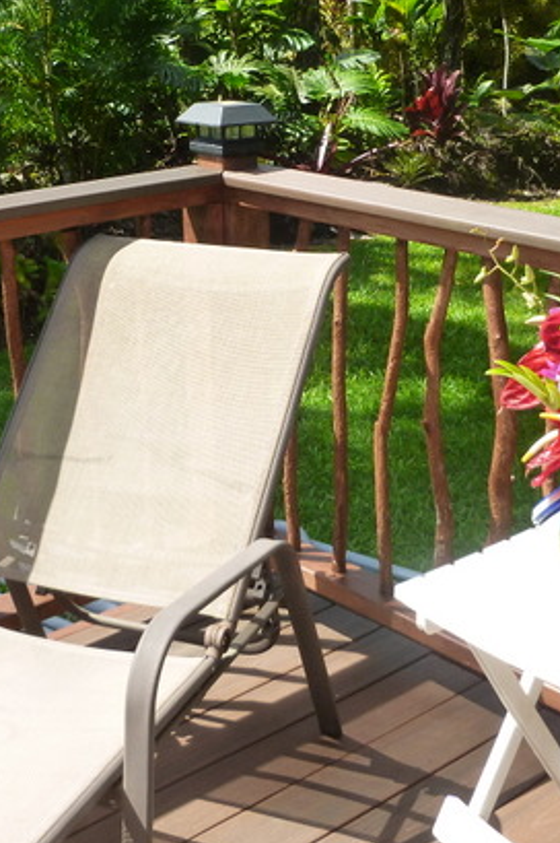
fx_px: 1332
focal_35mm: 57
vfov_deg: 34.7
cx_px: 270
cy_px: 264
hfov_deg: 23.7
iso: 160
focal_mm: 5
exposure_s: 1/400
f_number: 3.3
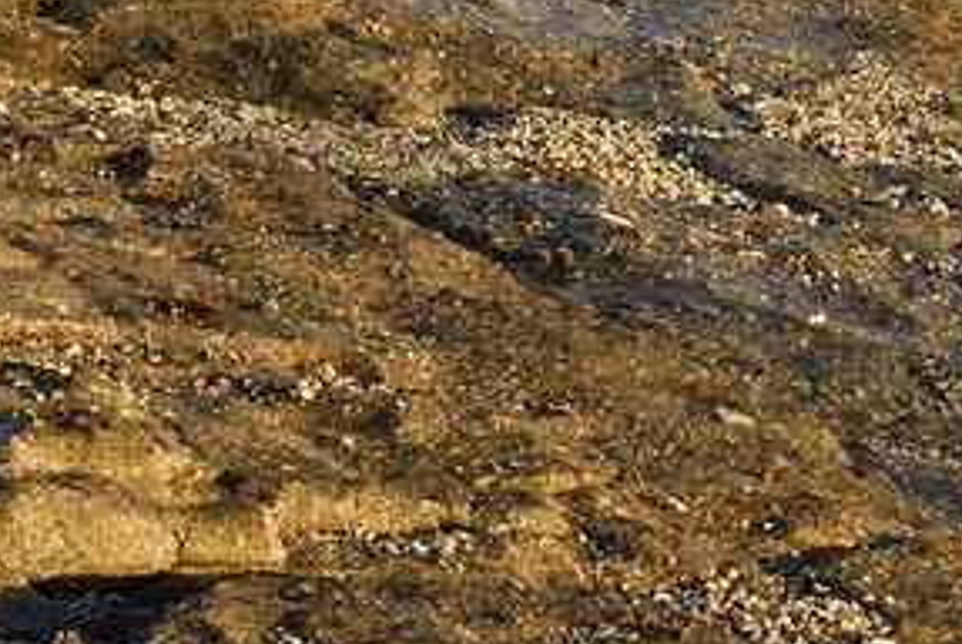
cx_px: 1163
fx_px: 8640
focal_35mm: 323
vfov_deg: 4.2
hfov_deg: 6.3
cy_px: -859
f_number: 8
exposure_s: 1/400
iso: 200
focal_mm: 58
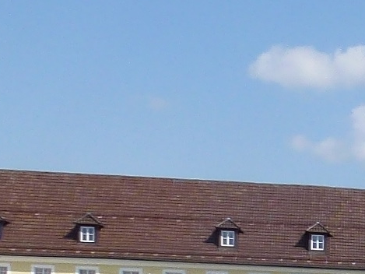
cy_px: 479
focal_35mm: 131
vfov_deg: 10.7
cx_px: 760
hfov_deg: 12.9
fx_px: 1382
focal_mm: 4.3
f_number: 4
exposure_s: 1/1000
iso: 100
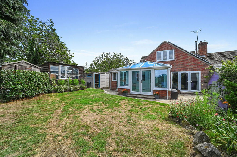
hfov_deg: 104.3
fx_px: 92
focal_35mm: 14
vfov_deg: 81.1
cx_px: 118
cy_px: 78
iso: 500
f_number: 11
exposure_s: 1/500
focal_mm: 14
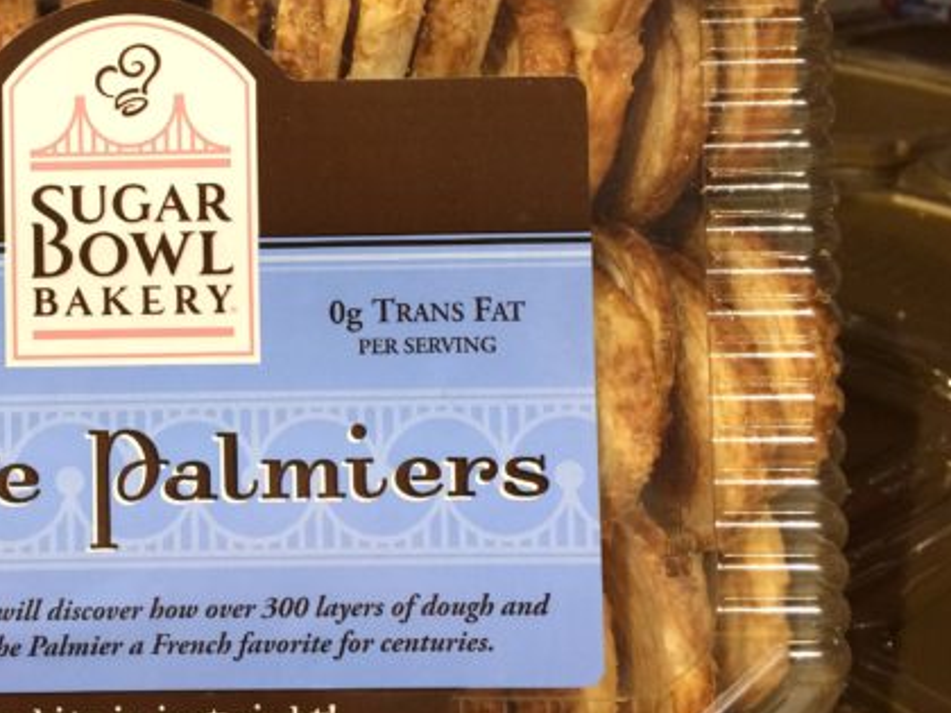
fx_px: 1456
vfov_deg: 27.3
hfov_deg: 34.8
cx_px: 163
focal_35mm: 53
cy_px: 231
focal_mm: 4.15
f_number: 2.2
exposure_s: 1/33
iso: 160
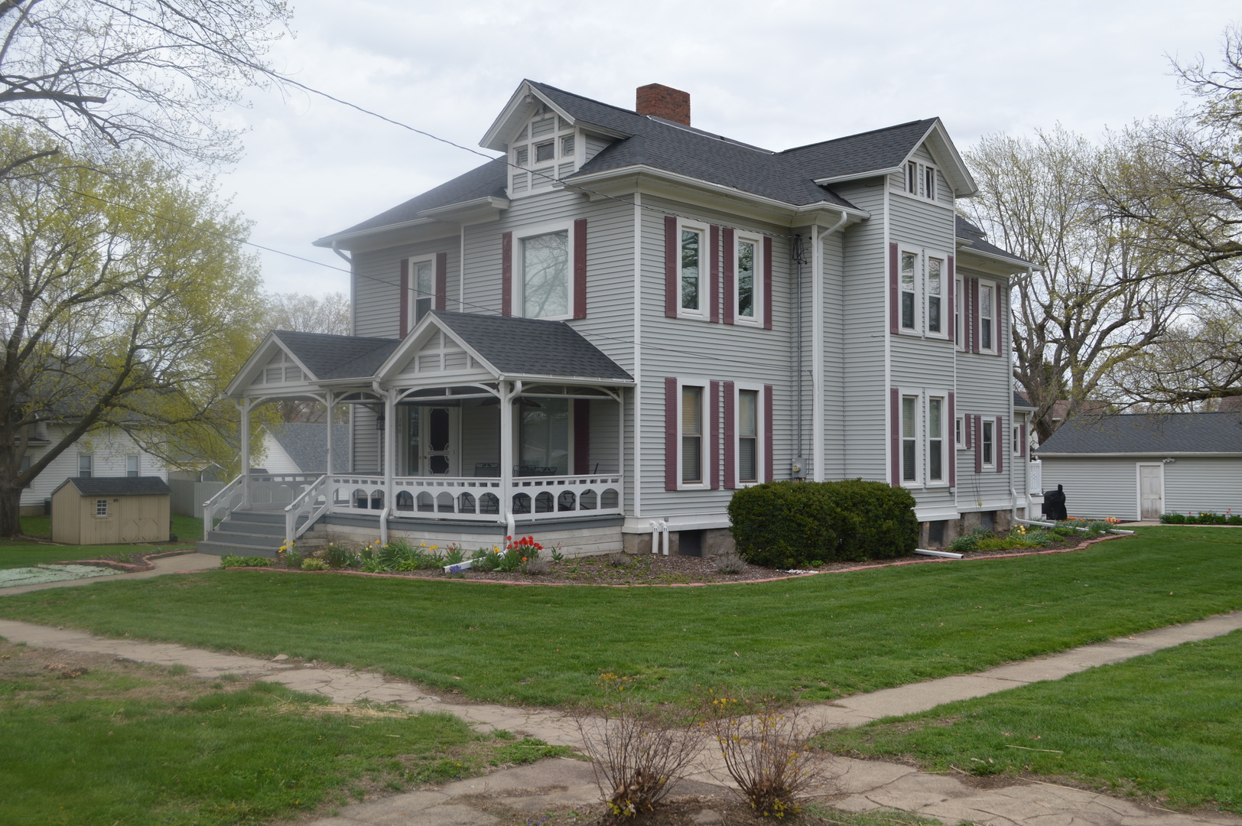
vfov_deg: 36.8
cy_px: 413
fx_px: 1241
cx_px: 621
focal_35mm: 36
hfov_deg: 53.2
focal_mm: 24
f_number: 7.1
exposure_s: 1/200
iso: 100
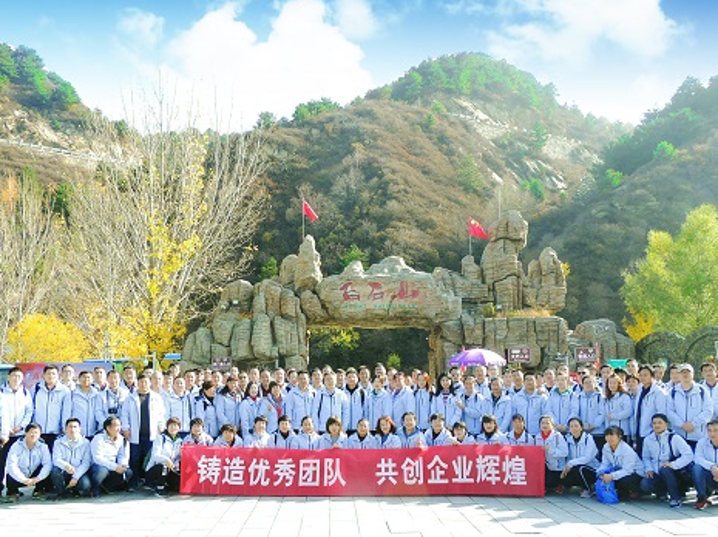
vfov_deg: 45.2
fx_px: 642
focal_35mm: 31
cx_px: 347
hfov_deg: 58.4
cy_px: 321
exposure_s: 1/250
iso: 100
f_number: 3
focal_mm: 4.3
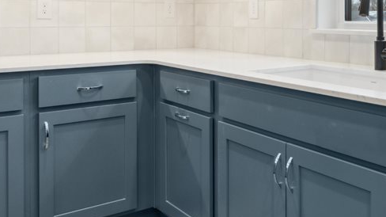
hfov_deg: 45.7
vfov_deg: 26.1
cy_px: 19
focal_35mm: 44
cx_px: 255
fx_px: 450
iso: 640
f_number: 10
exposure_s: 1/20
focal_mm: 16
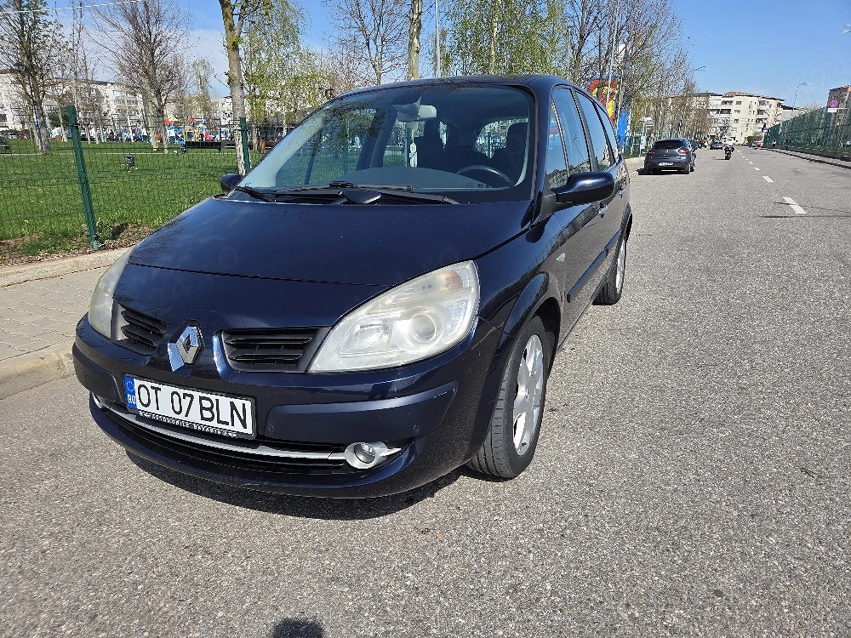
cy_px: 319
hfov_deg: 73.9
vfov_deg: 58.9
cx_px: 426
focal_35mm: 23
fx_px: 565
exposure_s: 1/5000
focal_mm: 5.4
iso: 80
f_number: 1.8
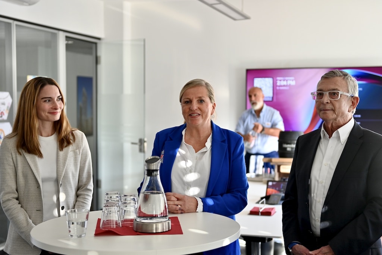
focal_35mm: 55
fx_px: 584
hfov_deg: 36.2
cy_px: 128
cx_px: 191
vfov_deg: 24.6
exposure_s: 1/100
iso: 400
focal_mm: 55
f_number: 2.8
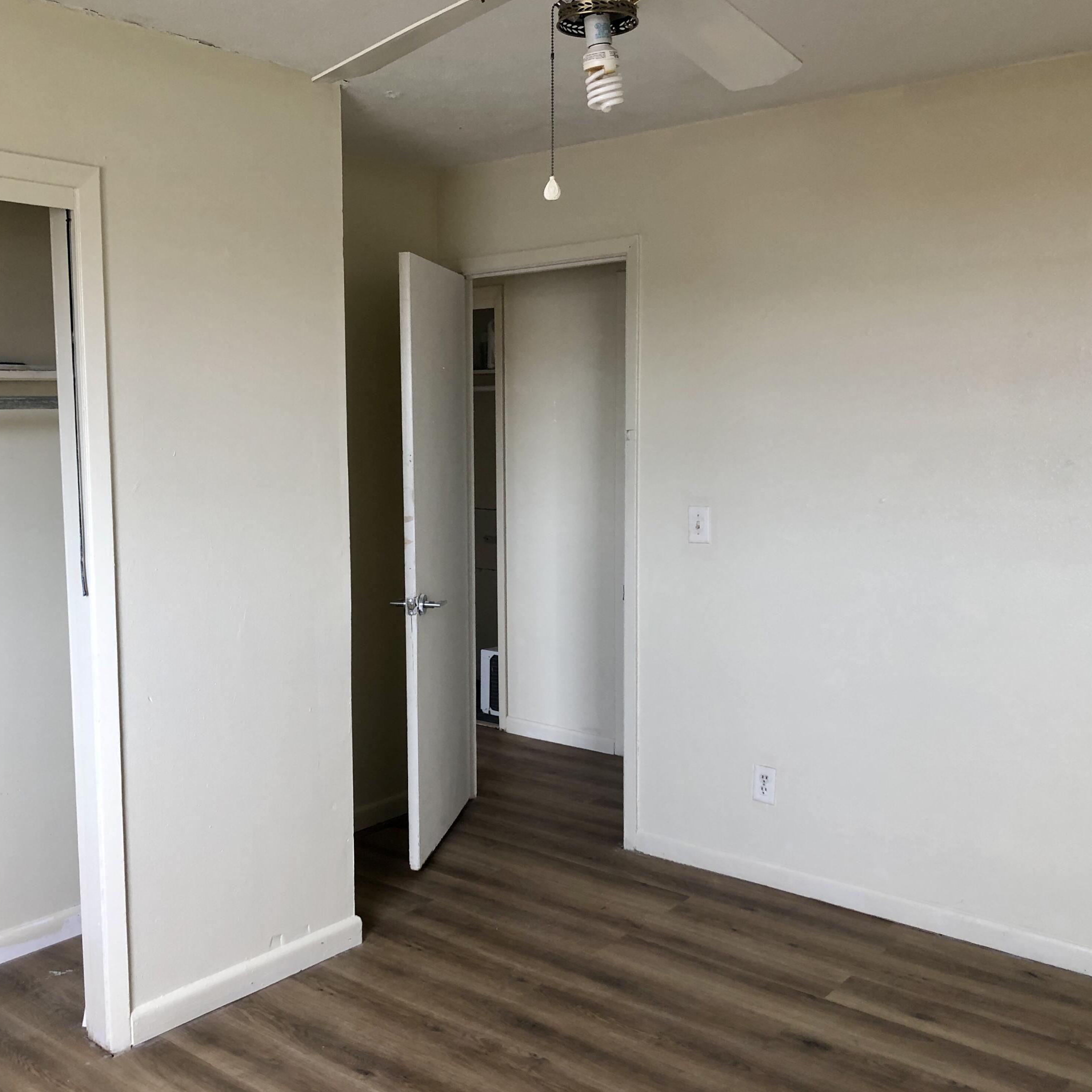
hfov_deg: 48.3
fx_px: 1213
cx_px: 470
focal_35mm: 34
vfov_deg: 48.4
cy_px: 538
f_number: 1.8
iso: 25
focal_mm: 3.99
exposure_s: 1/30
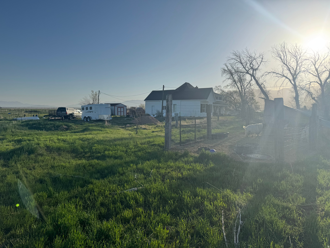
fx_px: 229
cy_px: 124
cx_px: 165
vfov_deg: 56.8
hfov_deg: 71.6
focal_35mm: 24
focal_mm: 6.76
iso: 80
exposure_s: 1/7937
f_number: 1.78
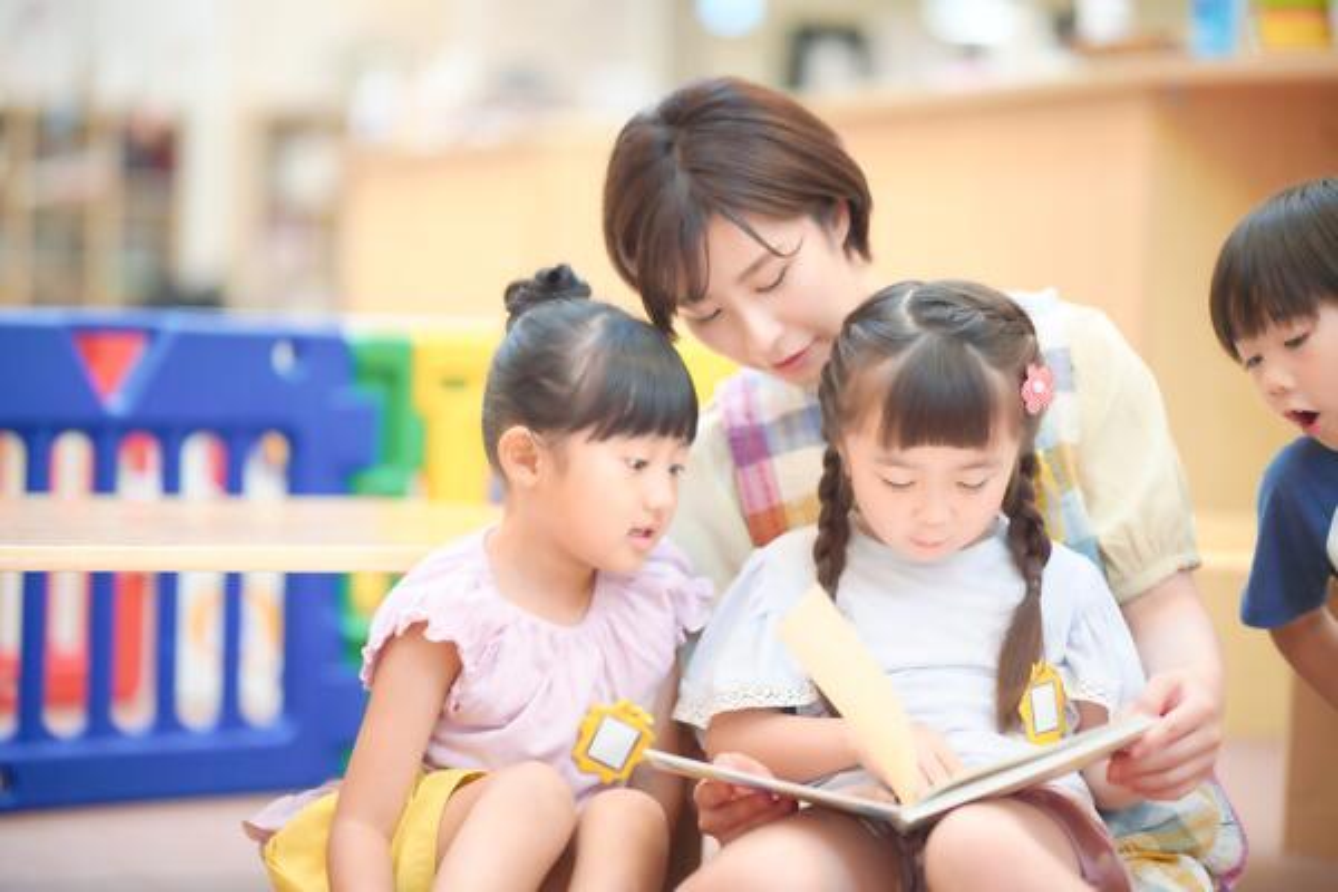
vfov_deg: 16.1
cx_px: 669
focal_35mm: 85
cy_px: 446
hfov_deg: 23.9
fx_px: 3159
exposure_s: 1/640
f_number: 1.4
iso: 400
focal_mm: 85
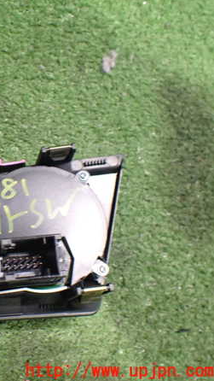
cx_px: -38
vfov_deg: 46.4
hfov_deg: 24.7
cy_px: 190
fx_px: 444
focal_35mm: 44
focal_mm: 5.4
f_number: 2.3
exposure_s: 1/30
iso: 800
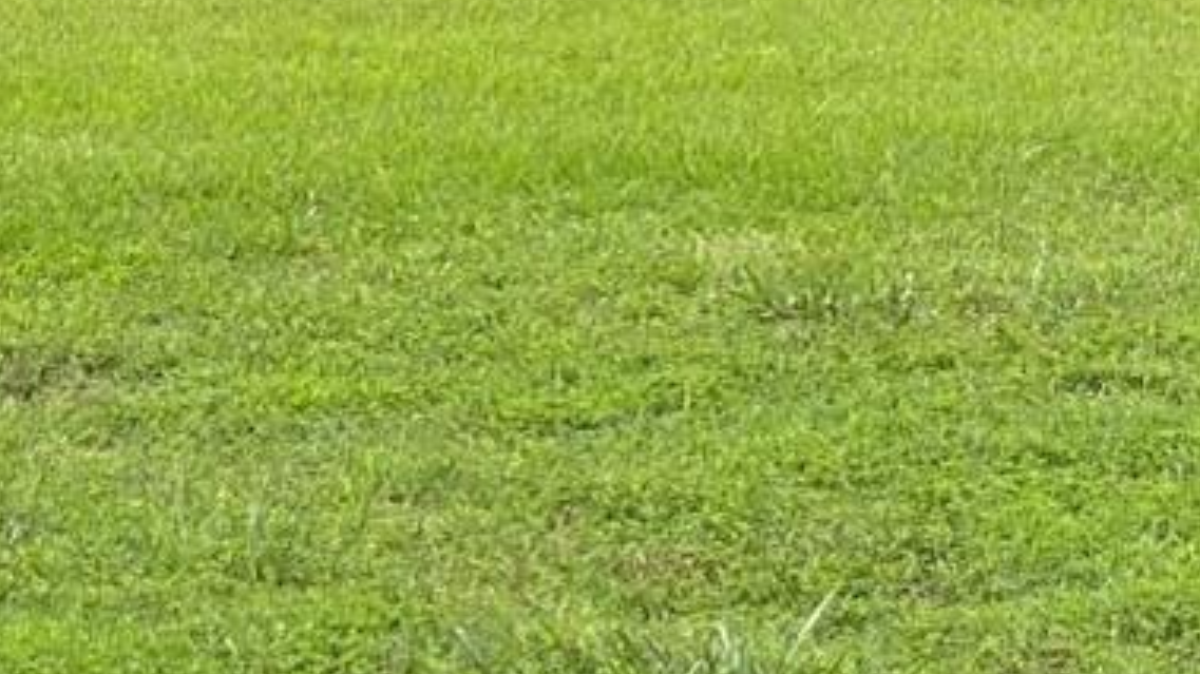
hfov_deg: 10.3
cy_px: -861
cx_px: 1406
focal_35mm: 206
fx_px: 6553
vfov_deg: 5.7
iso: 64
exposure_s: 1/5128
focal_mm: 6.76
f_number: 1.78
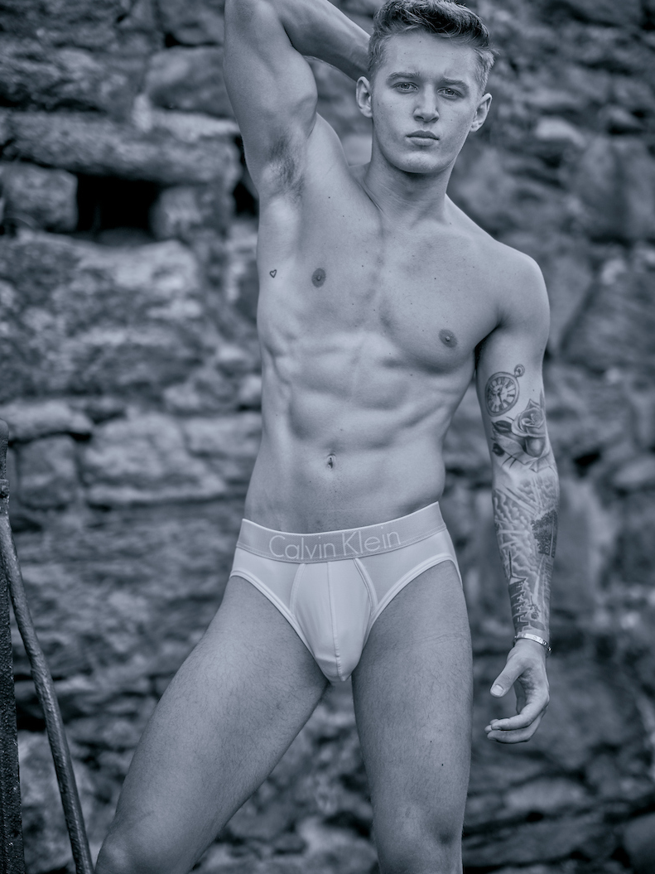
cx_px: 328
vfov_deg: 21.1
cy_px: 408
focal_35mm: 93
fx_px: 2347
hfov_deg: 15.9
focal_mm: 85
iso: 100
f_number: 1.4
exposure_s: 1/1000
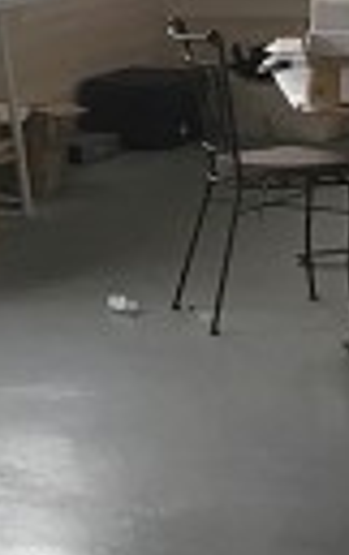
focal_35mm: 190
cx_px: 164
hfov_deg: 6.9
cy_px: 77
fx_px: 2882
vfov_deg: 11.0
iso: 40
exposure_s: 1/33
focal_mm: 4.15
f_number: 2.2
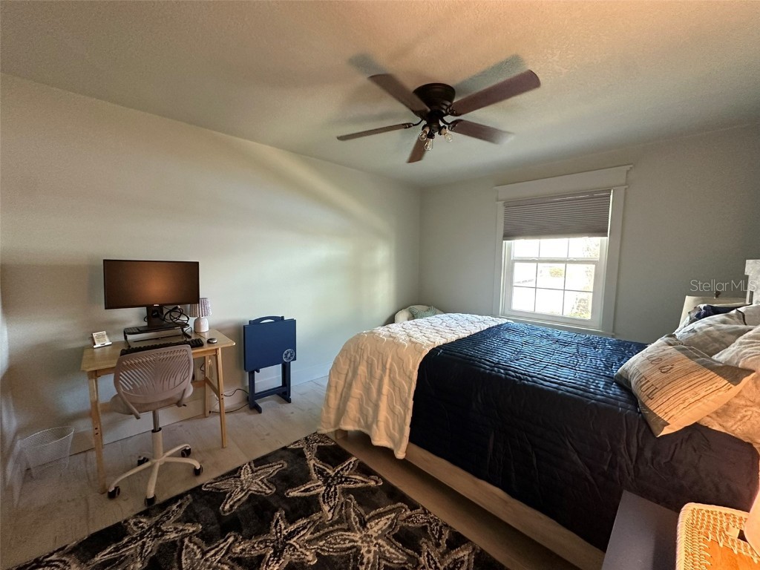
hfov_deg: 102.1
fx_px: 307
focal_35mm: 14
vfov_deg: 85.7
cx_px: 380
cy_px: 285
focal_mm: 2.22
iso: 400
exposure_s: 1/60
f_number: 2.2
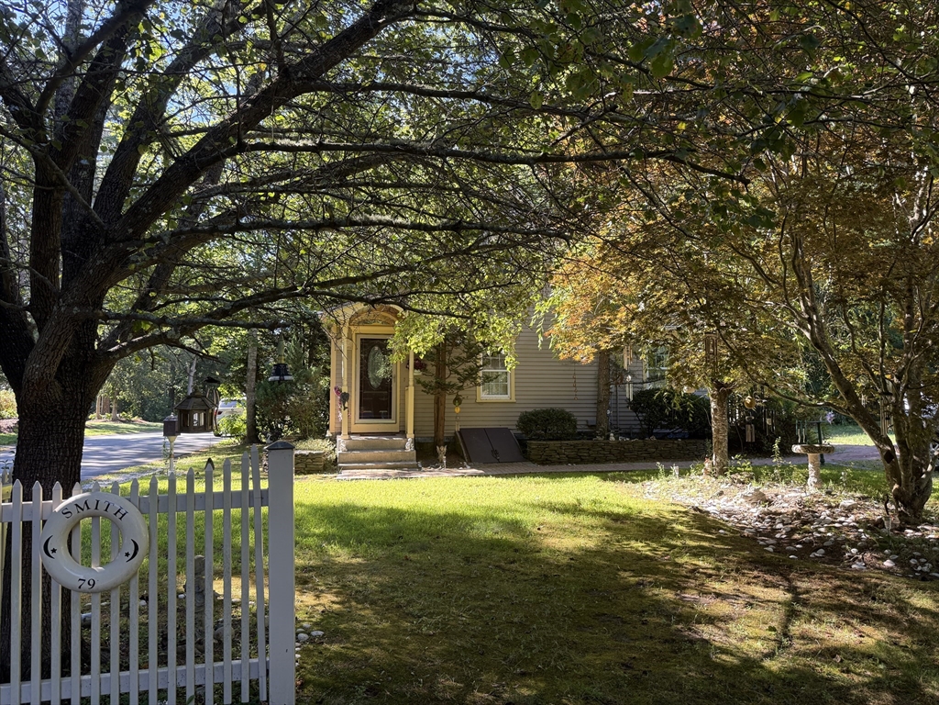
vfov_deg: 56.8
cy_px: 352
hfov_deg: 71.6
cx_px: 470
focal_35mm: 24
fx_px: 651
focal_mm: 6.76
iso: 100
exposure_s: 1/312
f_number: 1.78
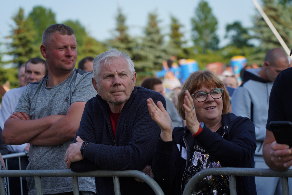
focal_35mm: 105
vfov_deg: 13.0
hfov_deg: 19.5
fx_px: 852
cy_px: 98
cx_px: 146
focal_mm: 105
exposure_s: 1/400
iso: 100
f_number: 4.5
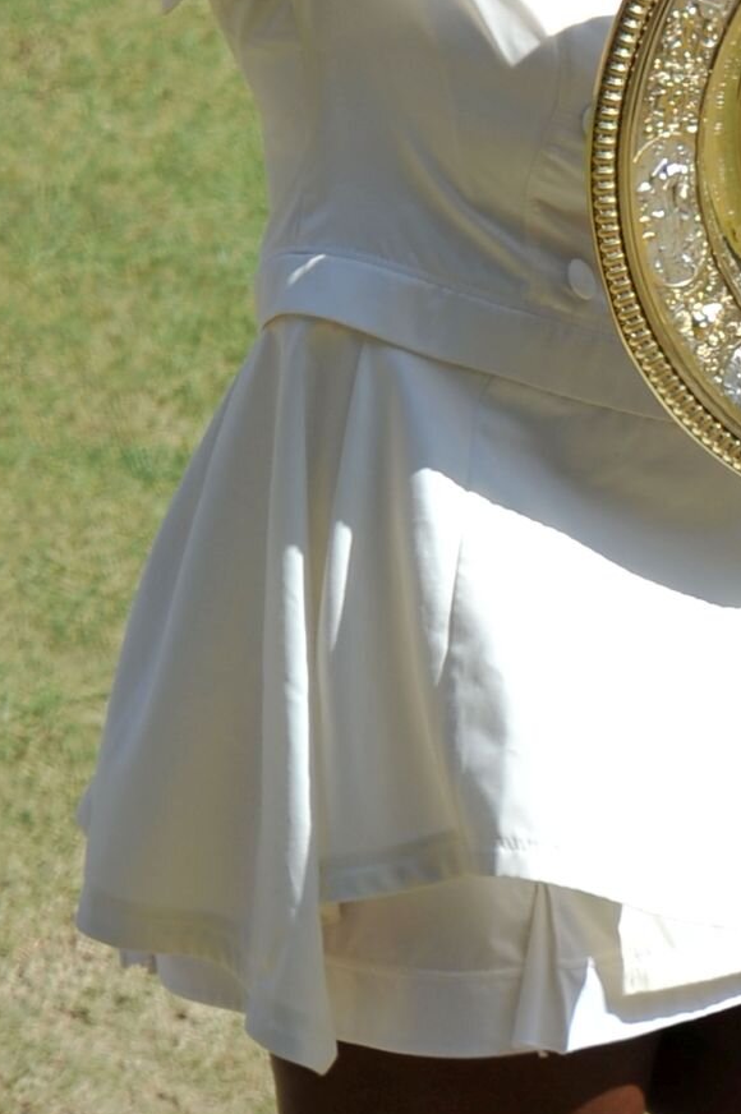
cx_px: 694
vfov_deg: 1.7
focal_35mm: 1241
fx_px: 38374
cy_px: 15
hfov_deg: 1.1
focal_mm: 600
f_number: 6.3
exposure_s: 1/500
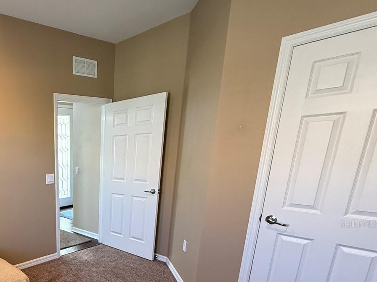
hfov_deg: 59.8
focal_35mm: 25
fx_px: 272
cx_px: 43
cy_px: 224
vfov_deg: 51.6
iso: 250
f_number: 2.2
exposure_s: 1/60
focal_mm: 2.22
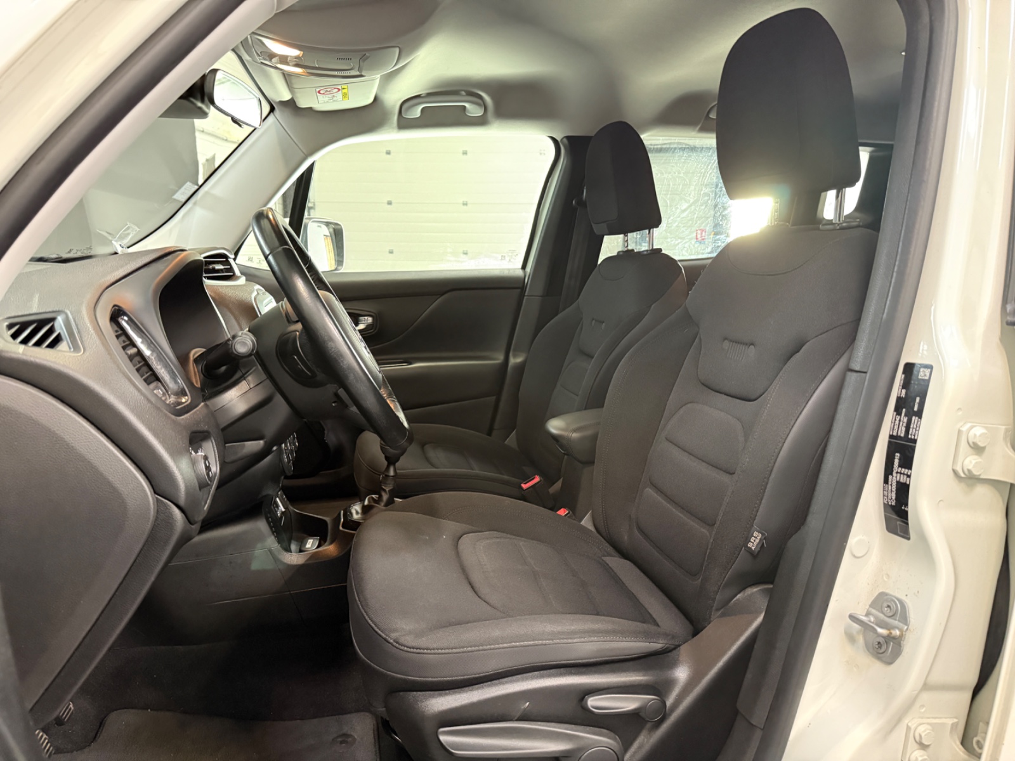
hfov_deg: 71.6
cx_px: 508
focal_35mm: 24
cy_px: 380
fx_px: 704
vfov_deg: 56.8
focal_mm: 6.76
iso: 1600
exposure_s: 1/25
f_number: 1.78
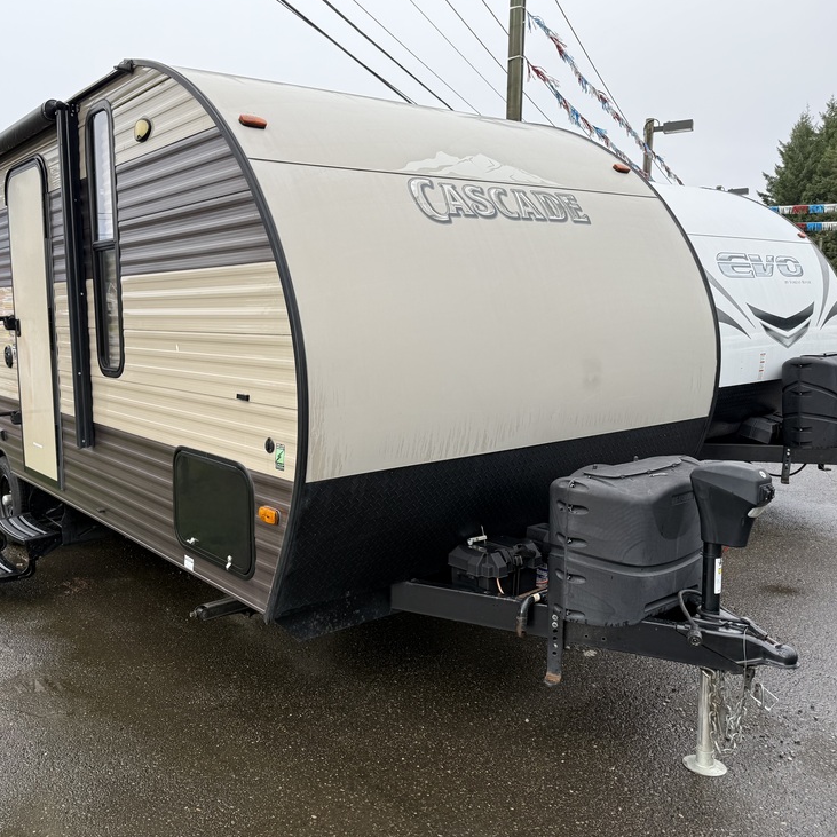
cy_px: 412
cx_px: 278
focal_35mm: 29
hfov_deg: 54.5
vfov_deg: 55.6
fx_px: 793
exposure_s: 1/1192
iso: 80
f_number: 1.78
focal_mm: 6.76
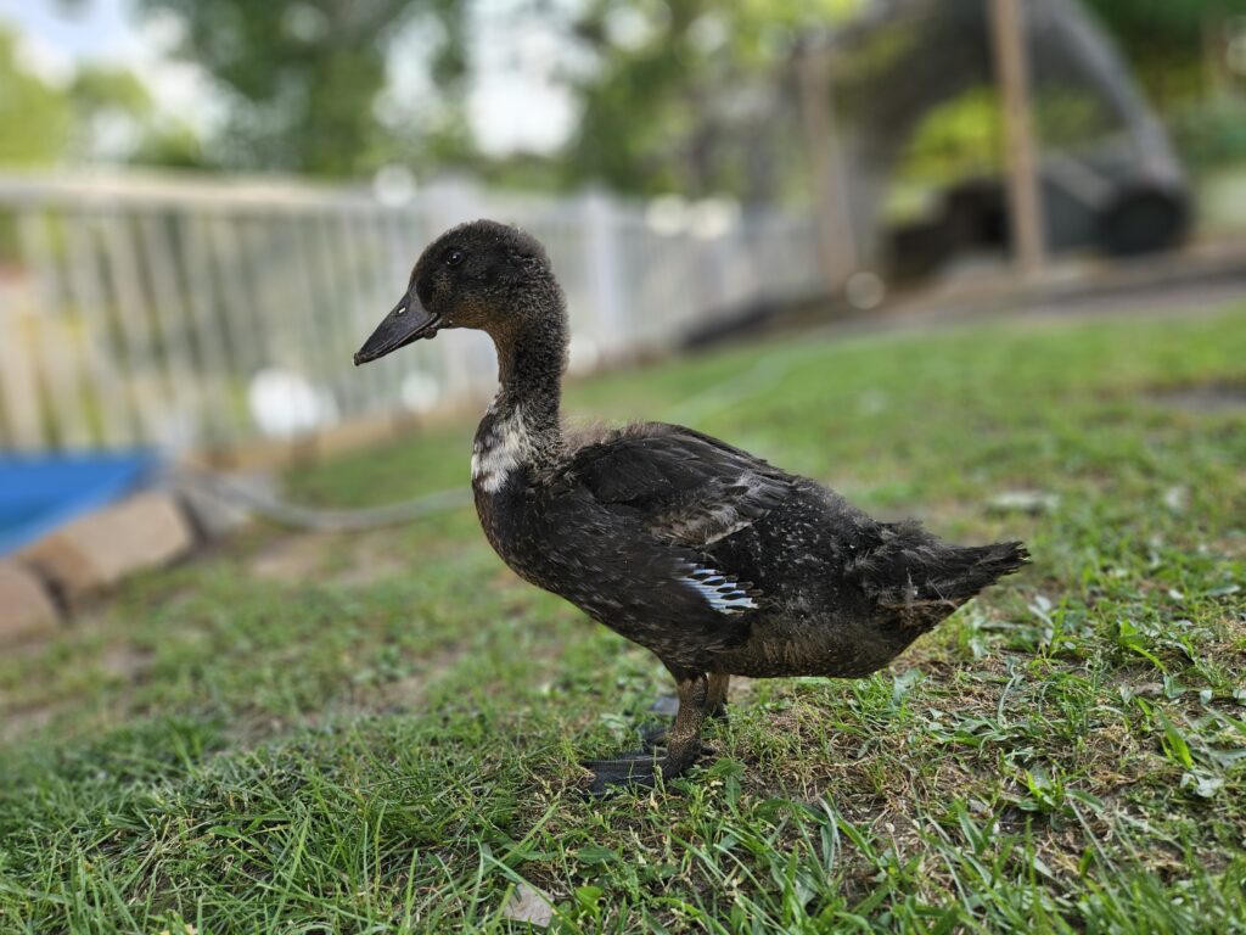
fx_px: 828
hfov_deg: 73.9
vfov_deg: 58.9
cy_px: 468
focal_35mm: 23
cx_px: 623
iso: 64
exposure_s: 1/719
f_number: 1.8
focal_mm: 5.4
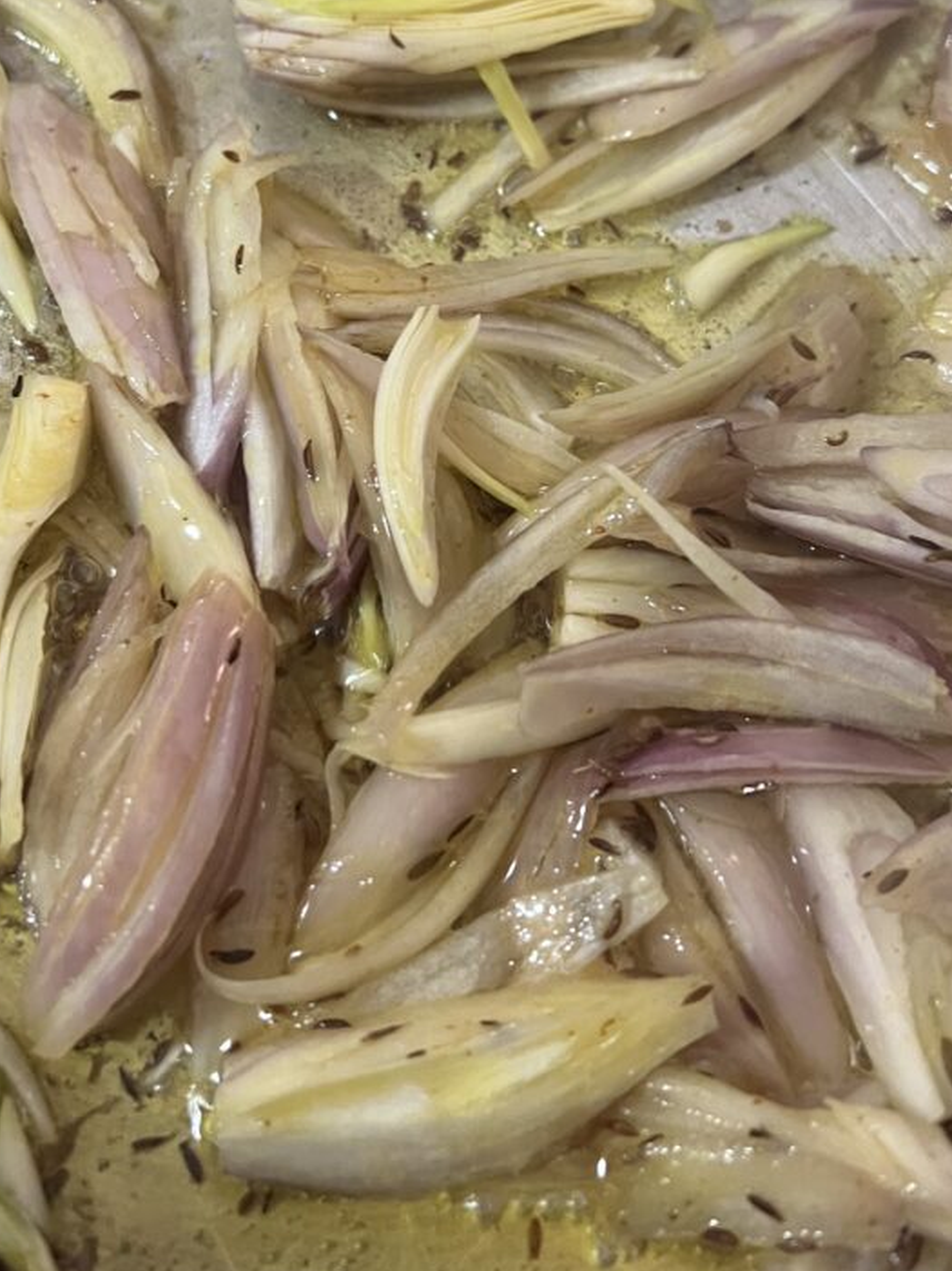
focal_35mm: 38
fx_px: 1395
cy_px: 421
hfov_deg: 37.7
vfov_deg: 48.2
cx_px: 464
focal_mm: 5.7
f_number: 1.5
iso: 400
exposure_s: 1/40
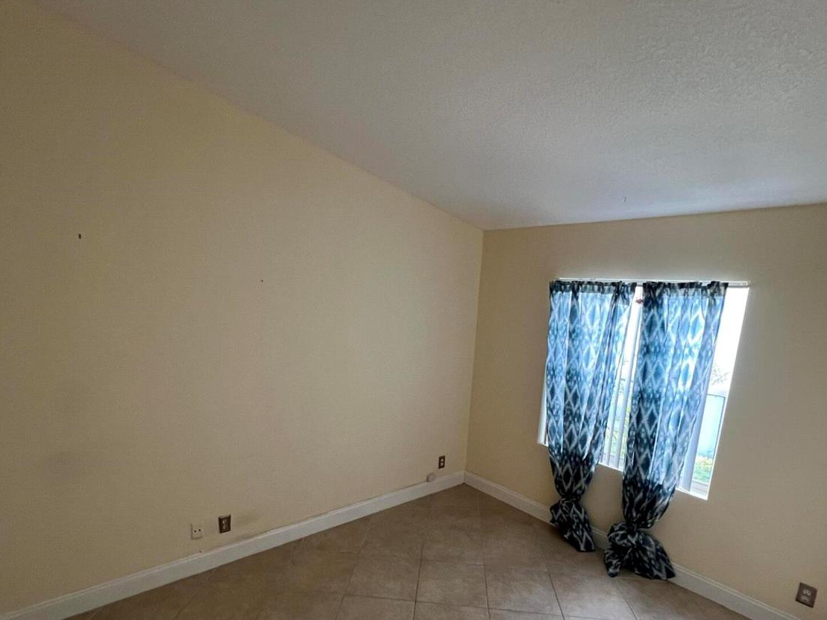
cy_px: 386
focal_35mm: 18
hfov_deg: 87.7
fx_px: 430
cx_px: 420
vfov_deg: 70.5
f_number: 1.8
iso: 320
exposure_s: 1/60
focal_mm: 1.57
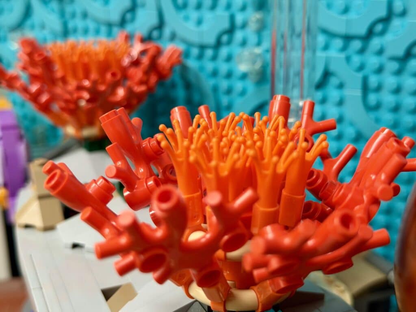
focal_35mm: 48
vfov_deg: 30.3
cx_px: 208
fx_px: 577
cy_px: 156
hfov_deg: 39.7
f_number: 1.78
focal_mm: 6.76
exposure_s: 1/60
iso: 250
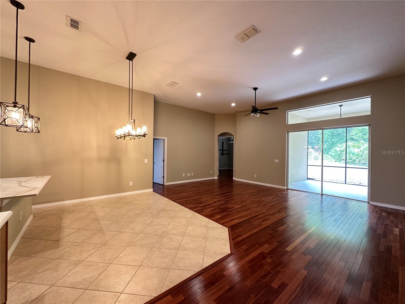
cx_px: 202
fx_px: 164
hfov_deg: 102.1
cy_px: 152
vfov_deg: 85.7
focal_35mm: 14
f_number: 2.2
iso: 320
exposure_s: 1/60
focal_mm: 2.22
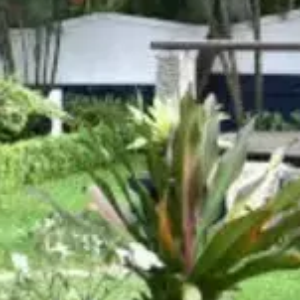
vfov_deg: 14.4
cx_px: -430
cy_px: 79
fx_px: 1186
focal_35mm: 121
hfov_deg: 11.7
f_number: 8
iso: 160
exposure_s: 1/50
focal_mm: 16
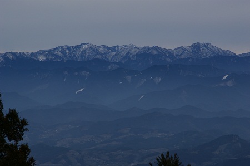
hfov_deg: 10.2
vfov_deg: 6.8
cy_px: 83
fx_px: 1403
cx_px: 125
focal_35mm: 202
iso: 100
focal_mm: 135
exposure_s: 1/320
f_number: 11
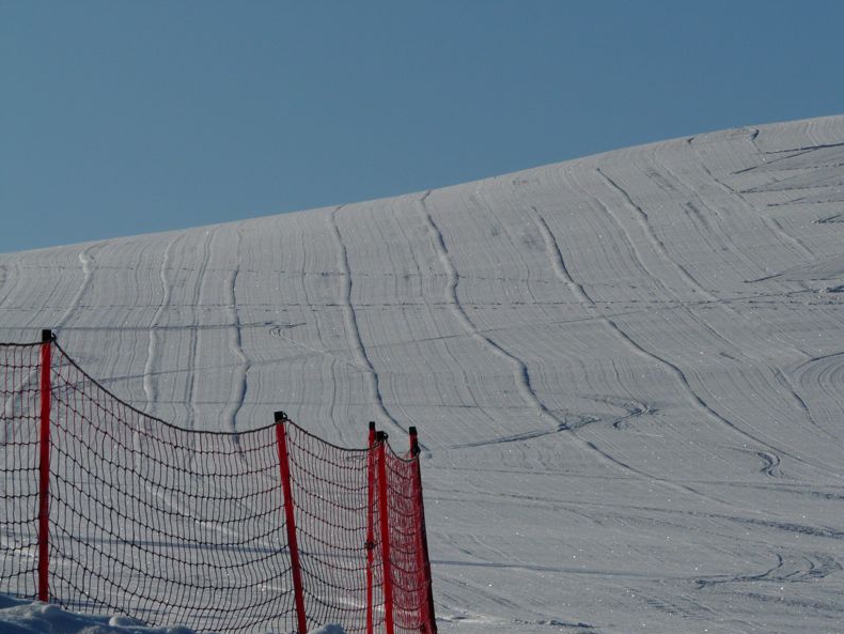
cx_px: 425
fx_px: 6024
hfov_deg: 8.0
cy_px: 318
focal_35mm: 247
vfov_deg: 6.0
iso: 100
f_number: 8
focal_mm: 40
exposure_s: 1/1000
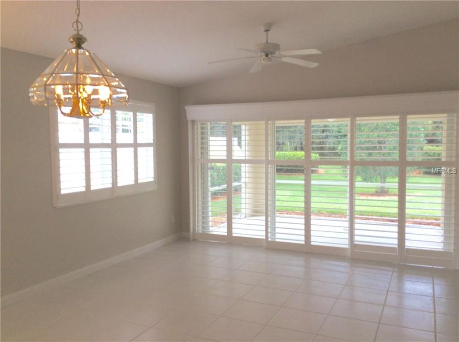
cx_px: 230
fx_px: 424
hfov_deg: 56.9
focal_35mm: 32
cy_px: 171
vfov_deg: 44.0
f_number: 2.4
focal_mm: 3.3
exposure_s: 1/120
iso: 32
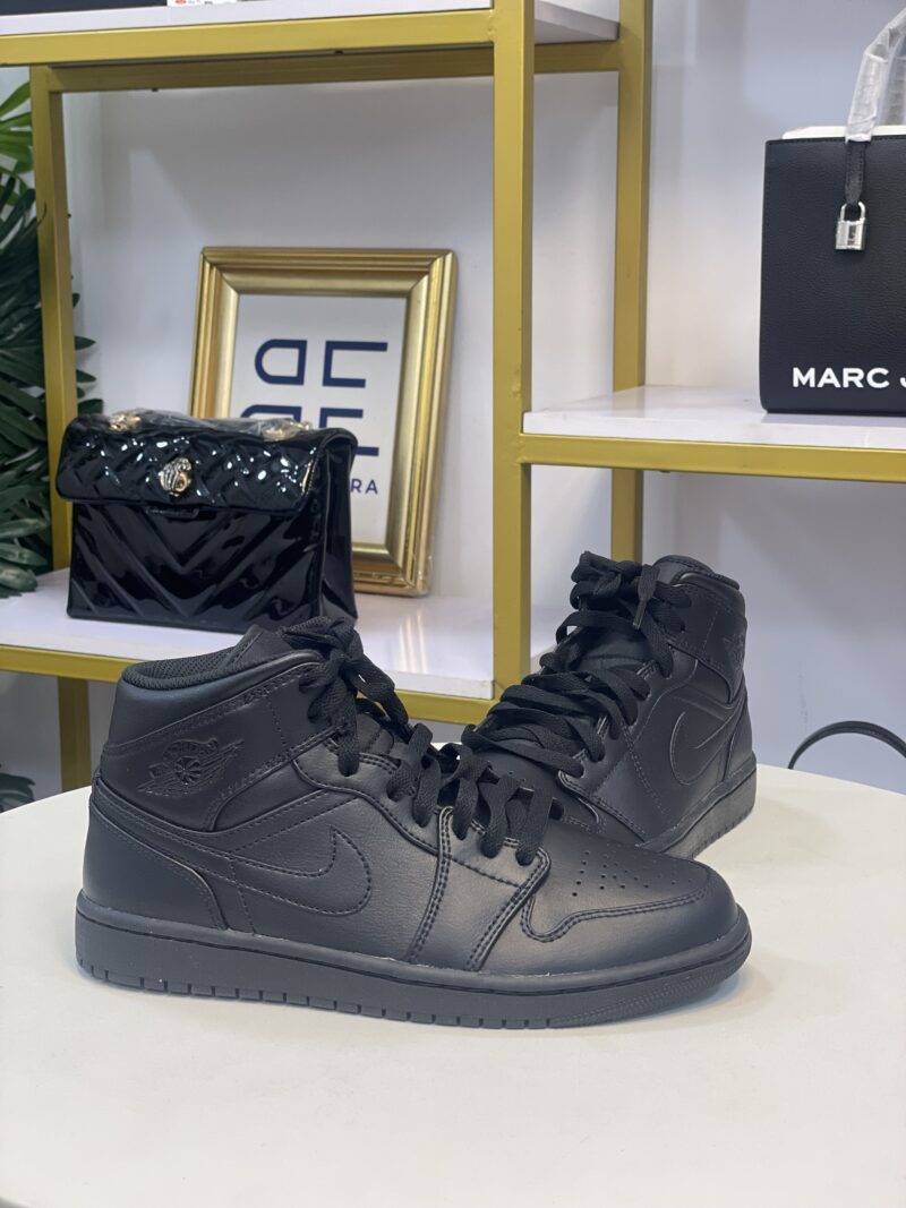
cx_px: 453
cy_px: 604
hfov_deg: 28.0
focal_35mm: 52
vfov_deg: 36.8
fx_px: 1815
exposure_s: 1/100
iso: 80
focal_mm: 6
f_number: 2
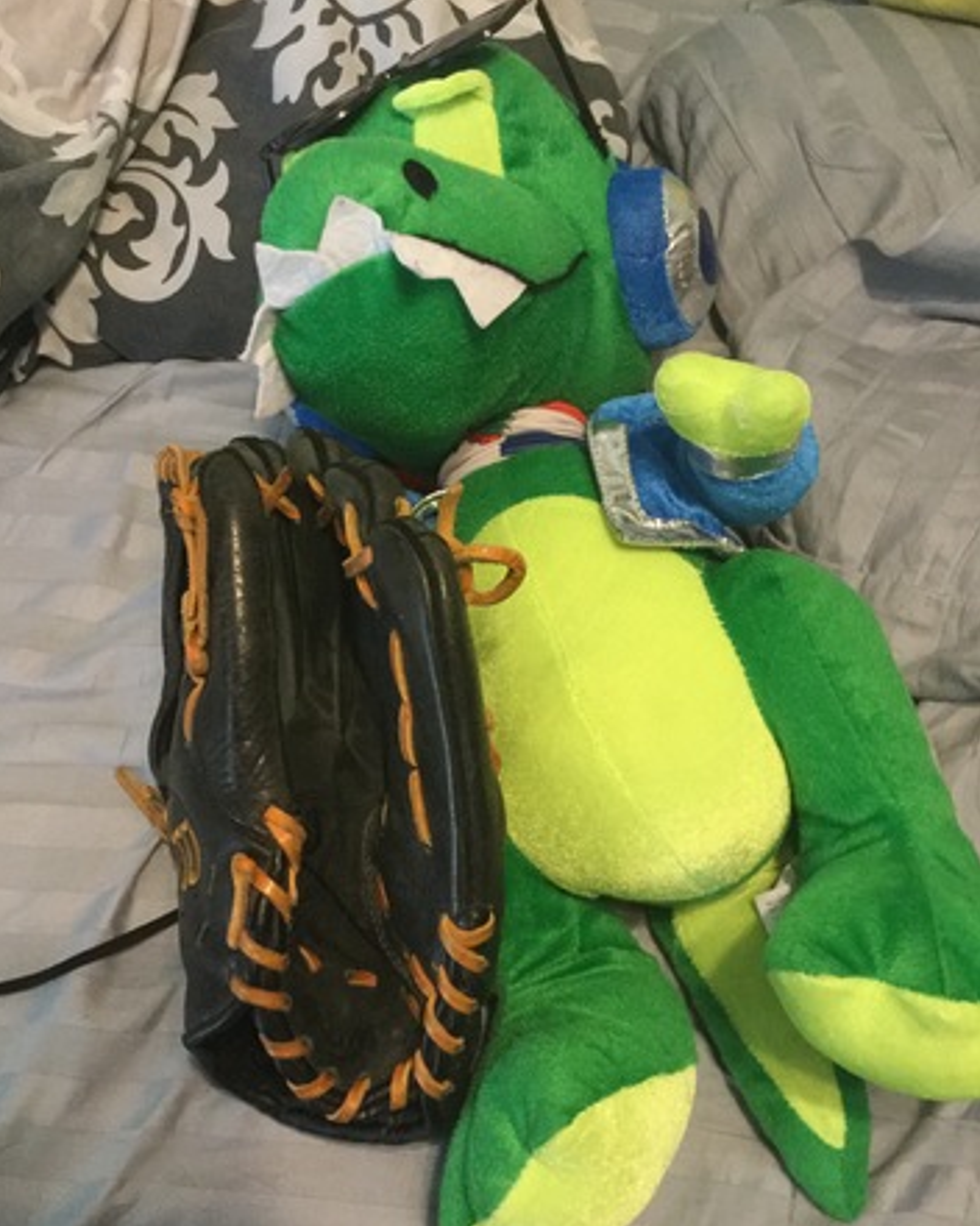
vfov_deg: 54.2
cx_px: 484
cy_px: 652
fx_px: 1196
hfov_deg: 44.5
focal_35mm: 33
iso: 250
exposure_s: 1/30
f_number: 2.4
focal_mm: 3.3
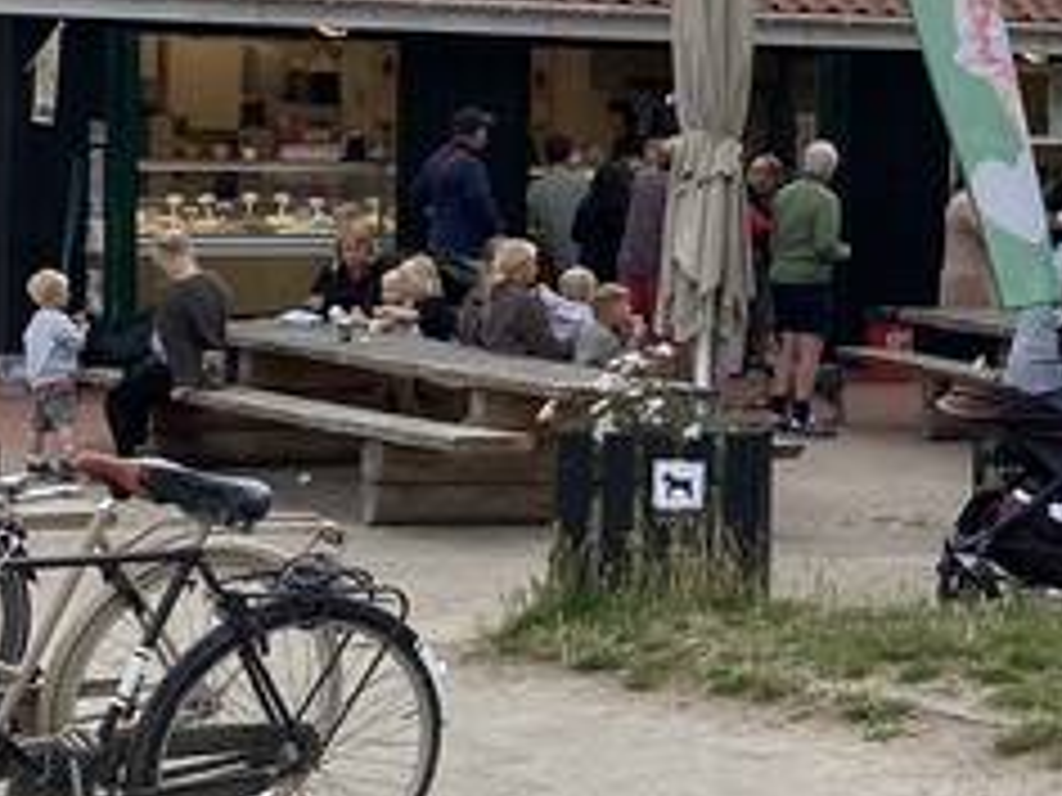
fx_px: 3467
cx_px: 1246
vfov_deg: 13.1
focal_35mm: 113
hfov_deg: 16.7
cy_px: 234
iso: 32
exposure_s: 1/973
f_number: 1.8
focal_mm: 4.25
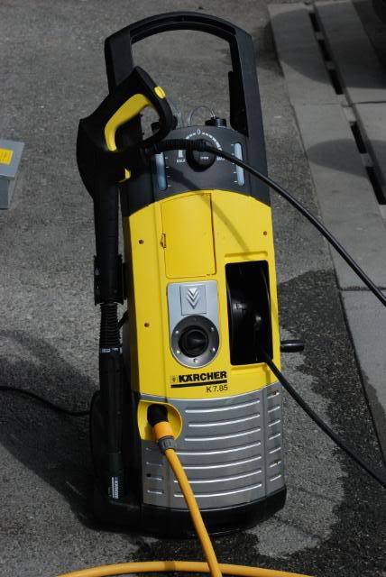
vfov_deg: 21.9
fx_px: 1492
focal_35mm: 93
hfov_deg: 14.7
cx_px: 193
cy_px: 288
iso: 400
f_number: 8
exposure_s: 1/1000
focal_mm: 62
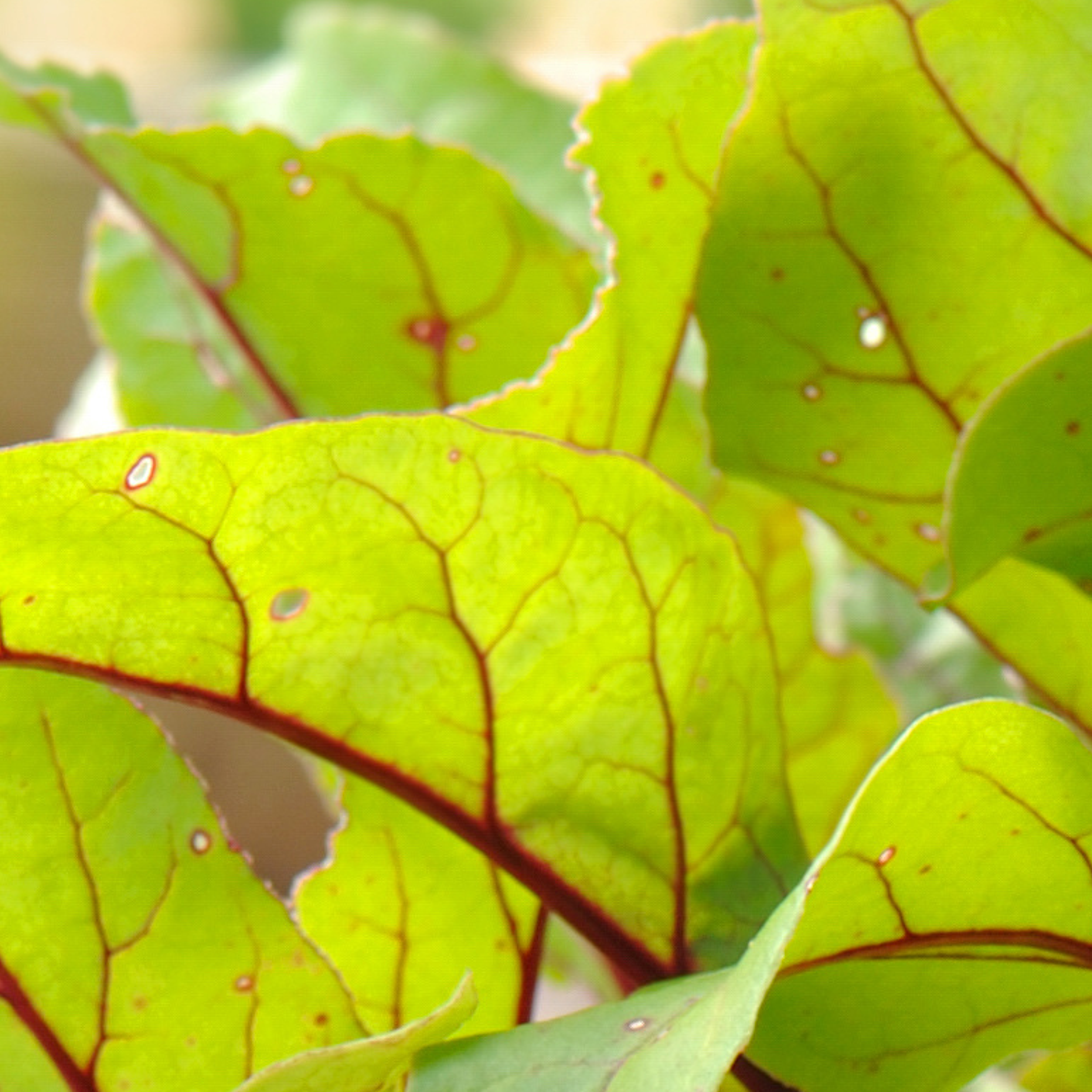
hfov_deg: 2.4
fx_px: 25850
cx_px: 477
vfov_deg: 2.4
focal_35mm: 724
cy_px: 1546
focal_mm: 105
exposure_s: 1/50
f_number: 7.1
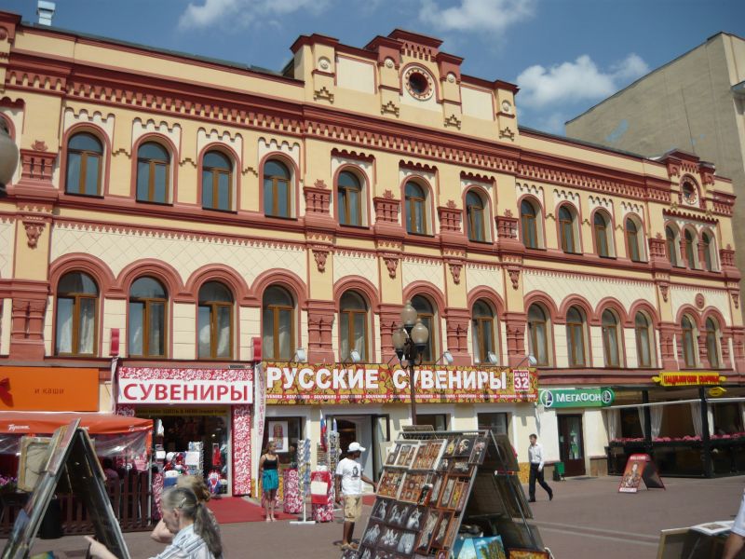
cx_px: 372
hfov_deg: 55.4
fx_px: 710
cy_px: 280
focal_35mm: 33
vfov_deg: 42.9
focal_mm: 5.5
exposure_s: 1/320
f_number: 8
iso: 100
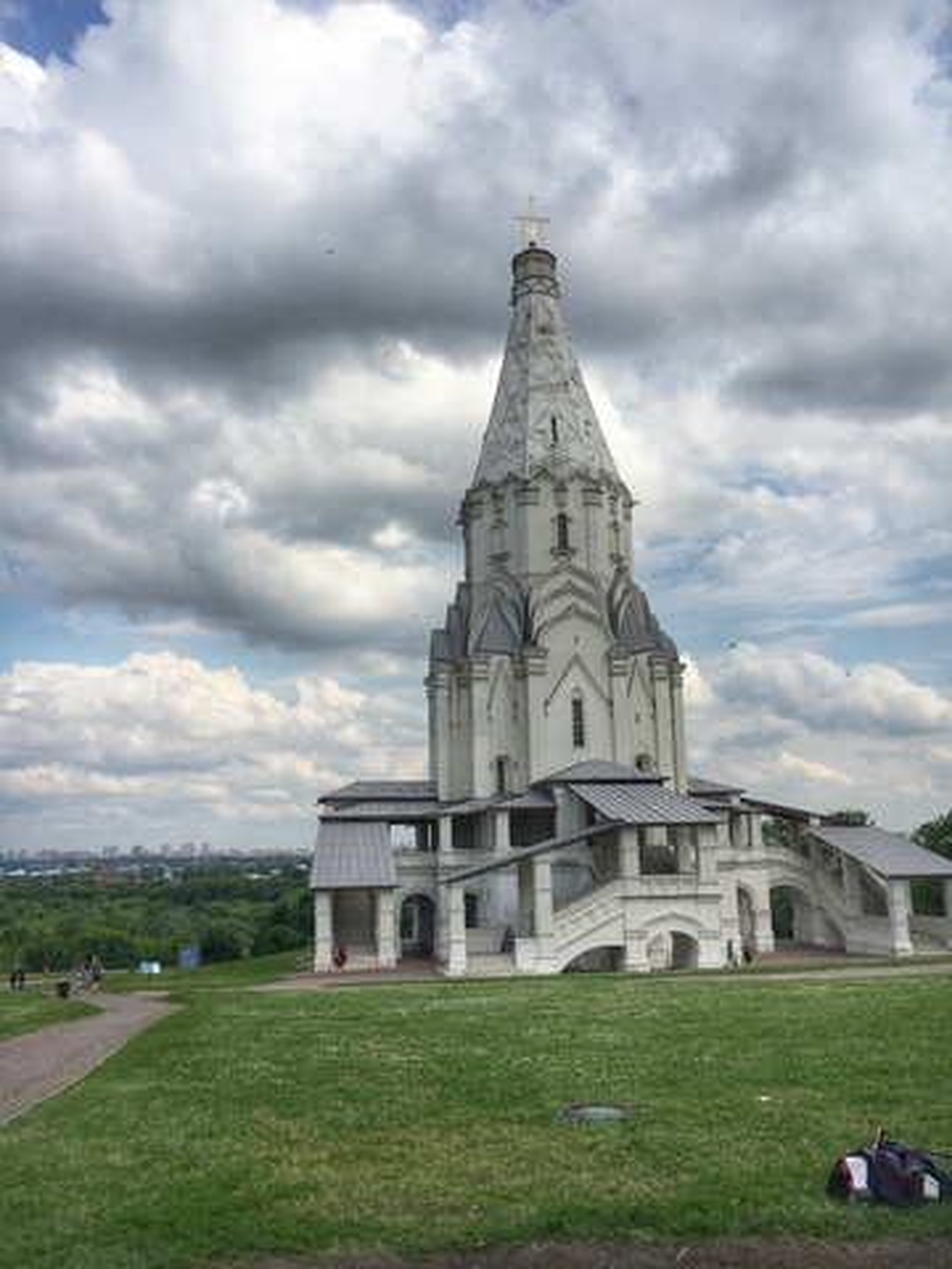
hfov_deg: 48.2
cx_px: 476
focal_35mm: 29
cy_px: 634
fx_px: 1063
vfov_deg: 61.7
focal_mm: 4.15
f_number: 2.2
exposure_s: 1/2564
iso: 25
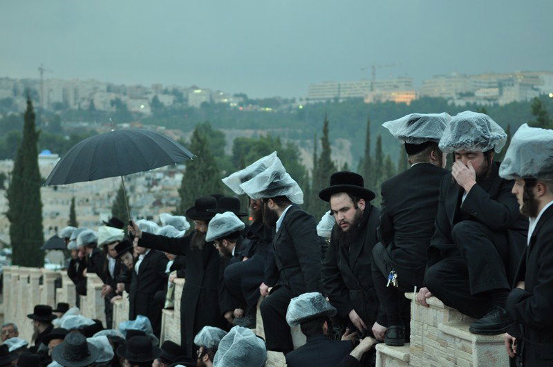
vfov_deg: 17.4
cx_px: 276
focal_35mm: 78
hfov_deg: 26.0
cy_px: 184
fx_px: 1196
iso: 500
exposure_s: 1/40
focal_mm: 52
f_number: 2.8
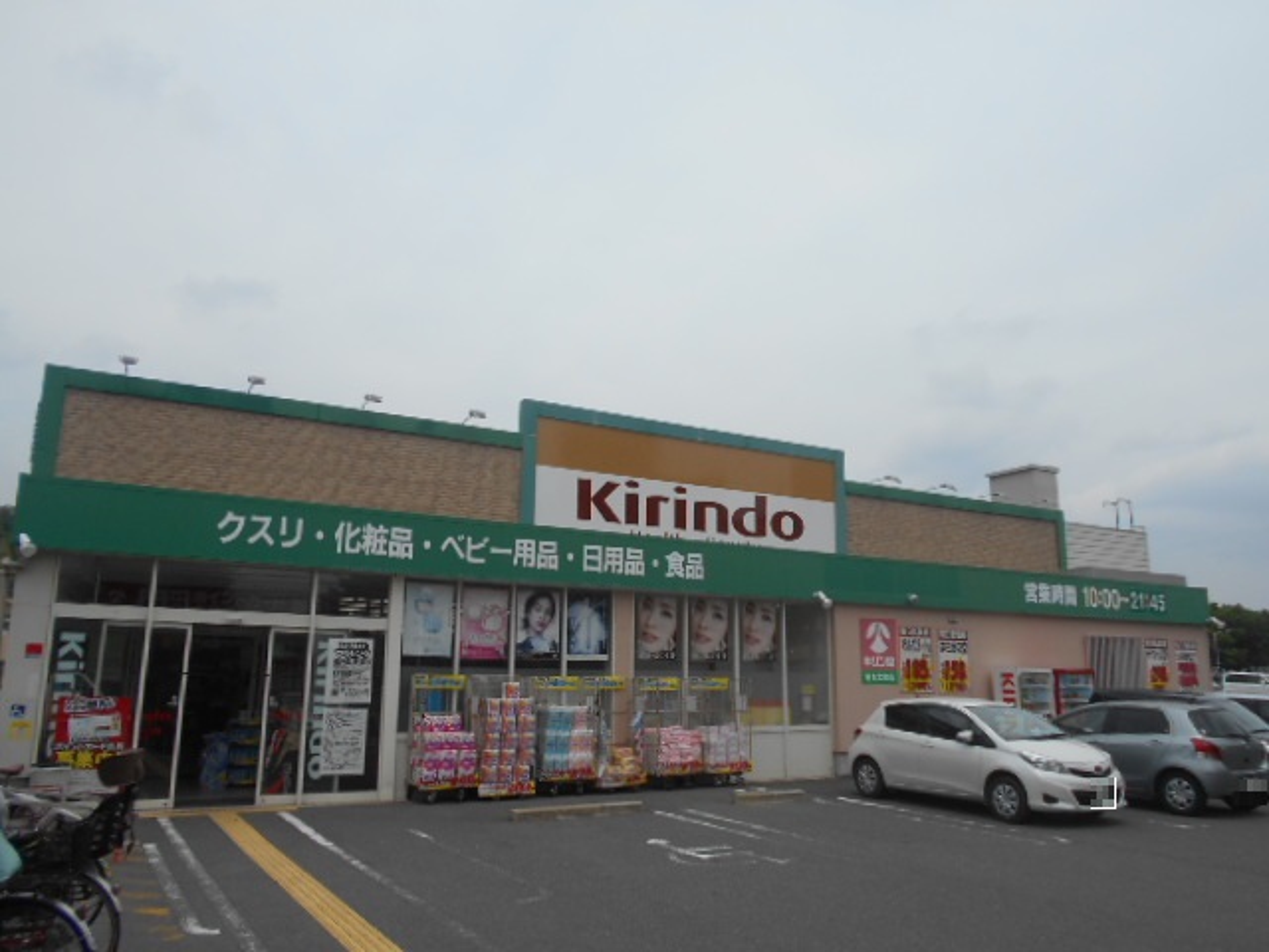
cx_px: 634
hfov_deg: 67.3
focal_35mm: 26
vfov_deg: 53.1
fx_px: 953
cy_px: 476
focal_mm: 4.6
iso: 80
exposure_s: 1/1600
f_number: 3.2
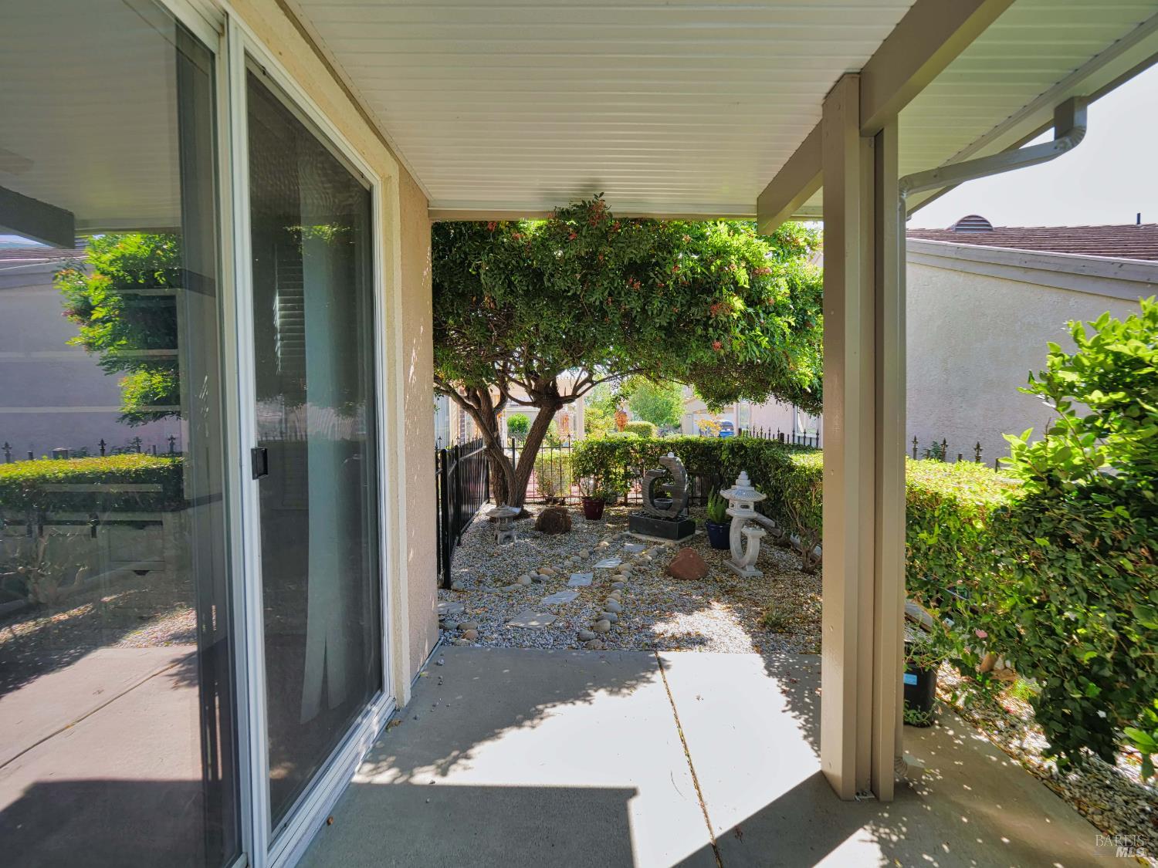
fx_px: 468
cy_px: 434
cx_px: 579
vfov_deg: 85.7
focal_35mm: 14
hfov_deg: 102.1
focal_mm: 7
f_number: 4
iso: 125
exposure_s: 1/200
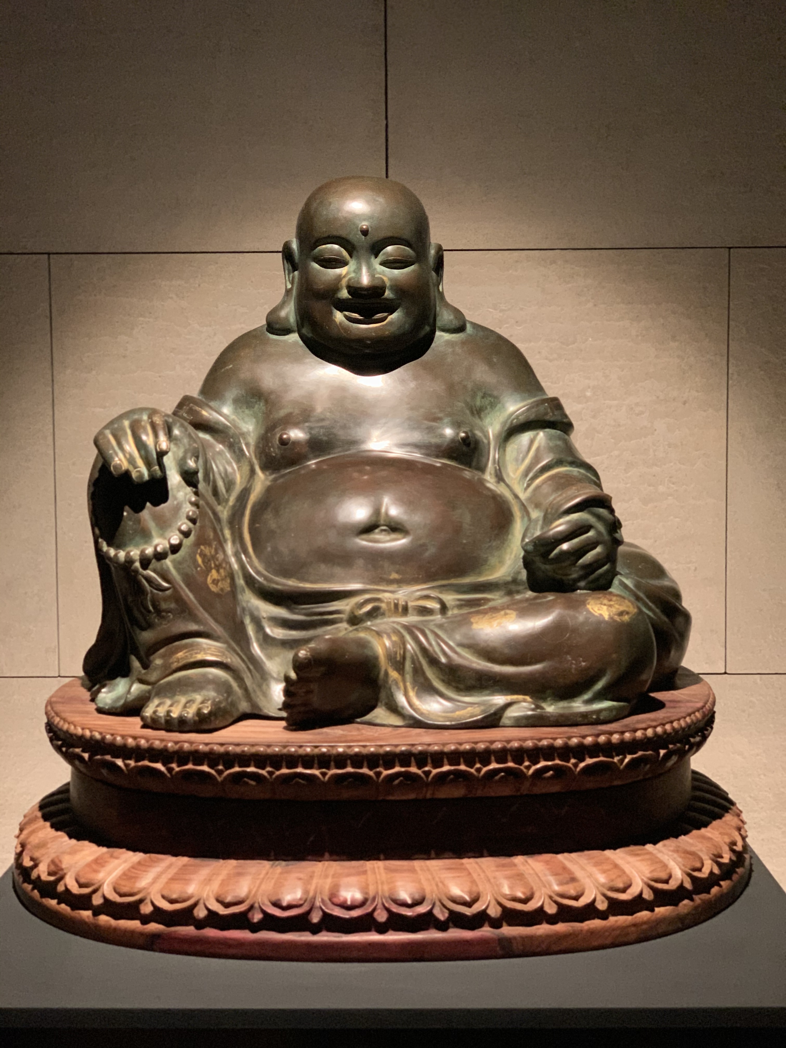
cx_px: 393
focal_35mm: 52
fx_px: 1574
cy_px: 524
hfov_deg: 28.0
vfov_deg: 36.8
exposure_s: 1/29
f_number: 2.4
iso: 640
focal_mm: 6
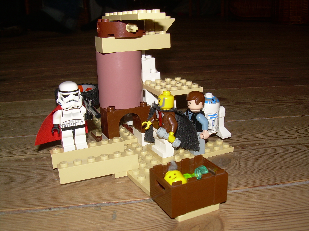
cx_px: 154
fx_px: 339
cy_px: 116
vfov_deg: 37.7
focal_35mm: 38
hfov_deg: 49.0
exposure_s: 1/60
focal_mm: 6.3
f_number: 2.8
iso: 50
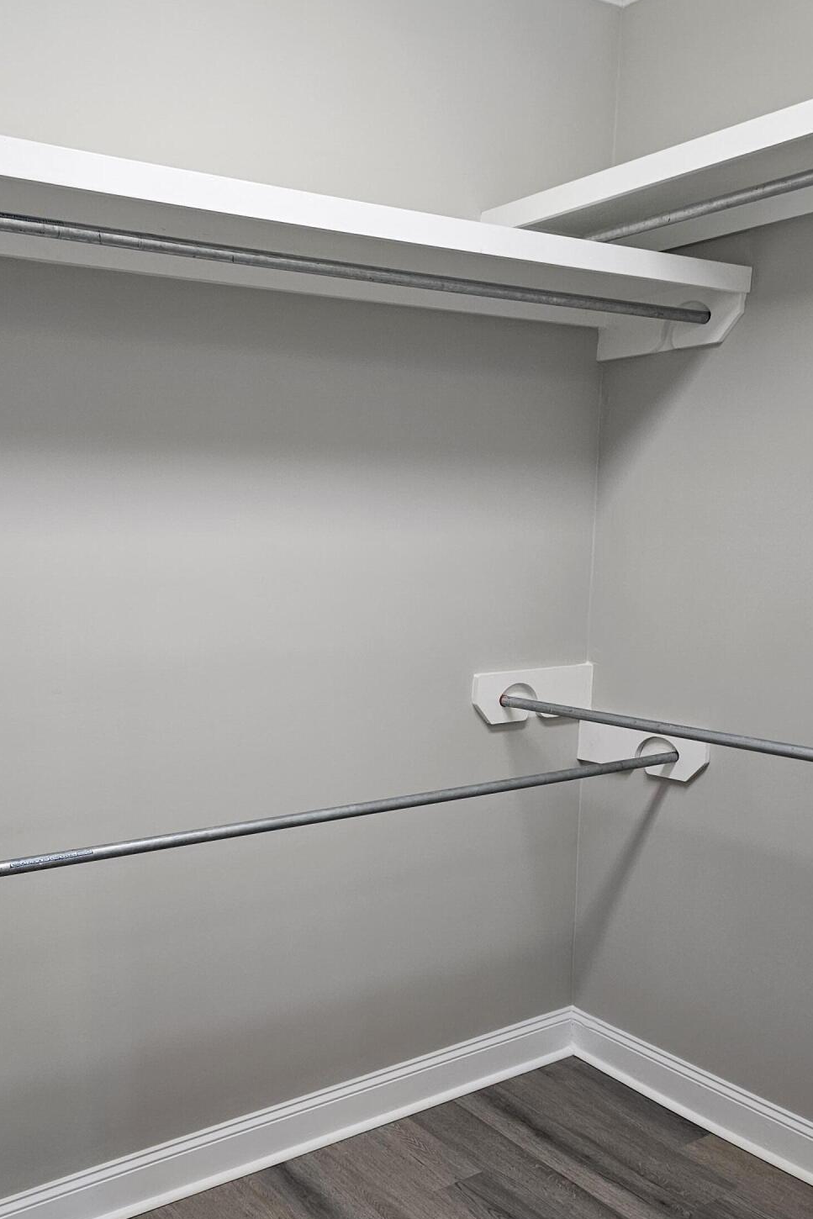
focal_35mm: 33
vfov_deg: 56.4
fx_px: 1118
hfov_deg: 39.5
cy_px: 780
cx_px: 265
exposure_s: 1/120
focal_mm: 6.3
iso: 125
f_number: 1.7
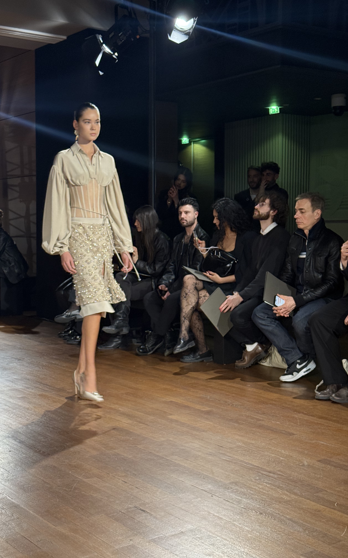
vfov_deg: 39.6
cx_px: 141
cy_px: 279
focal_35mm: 51
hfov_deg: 25.3
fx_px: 774
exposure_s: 1/50
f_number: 1.78
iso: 250
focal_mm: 6.76
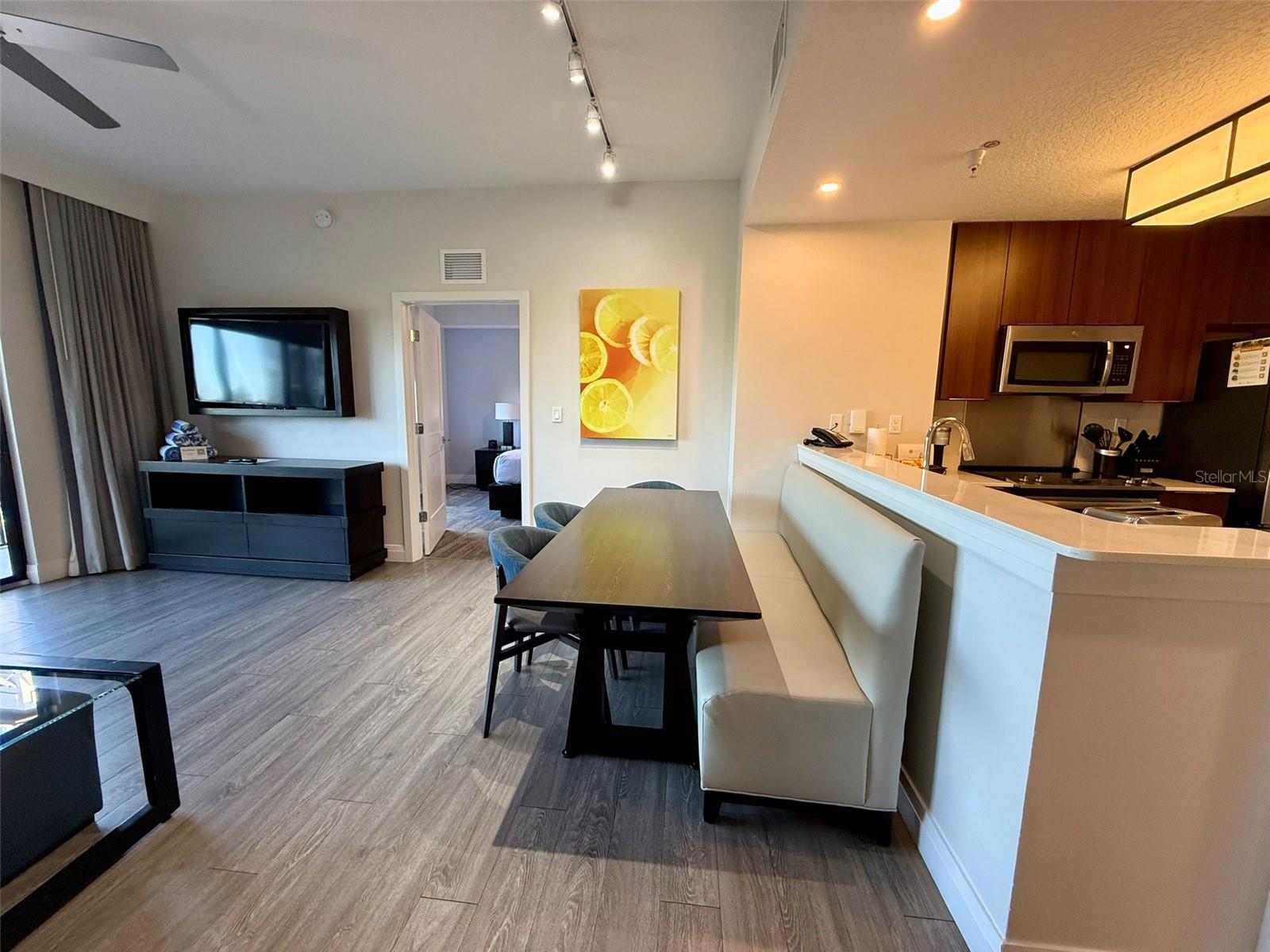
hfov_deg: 102.1
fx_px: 514
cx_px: 635
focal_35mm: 14
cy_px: 476
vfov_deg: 85.7
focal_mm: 2.22
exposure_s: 1/120
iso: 320
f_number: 2.2
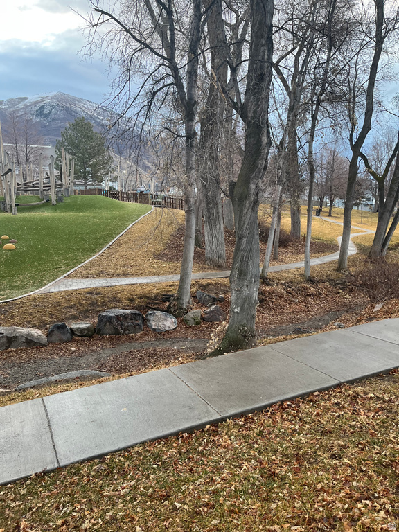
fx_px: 400
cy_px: 266
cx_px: 200
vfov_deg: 67.3
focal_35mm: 26
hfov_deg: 53.1
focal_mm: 5.1
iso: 125
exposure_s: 1/120
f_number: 1.6
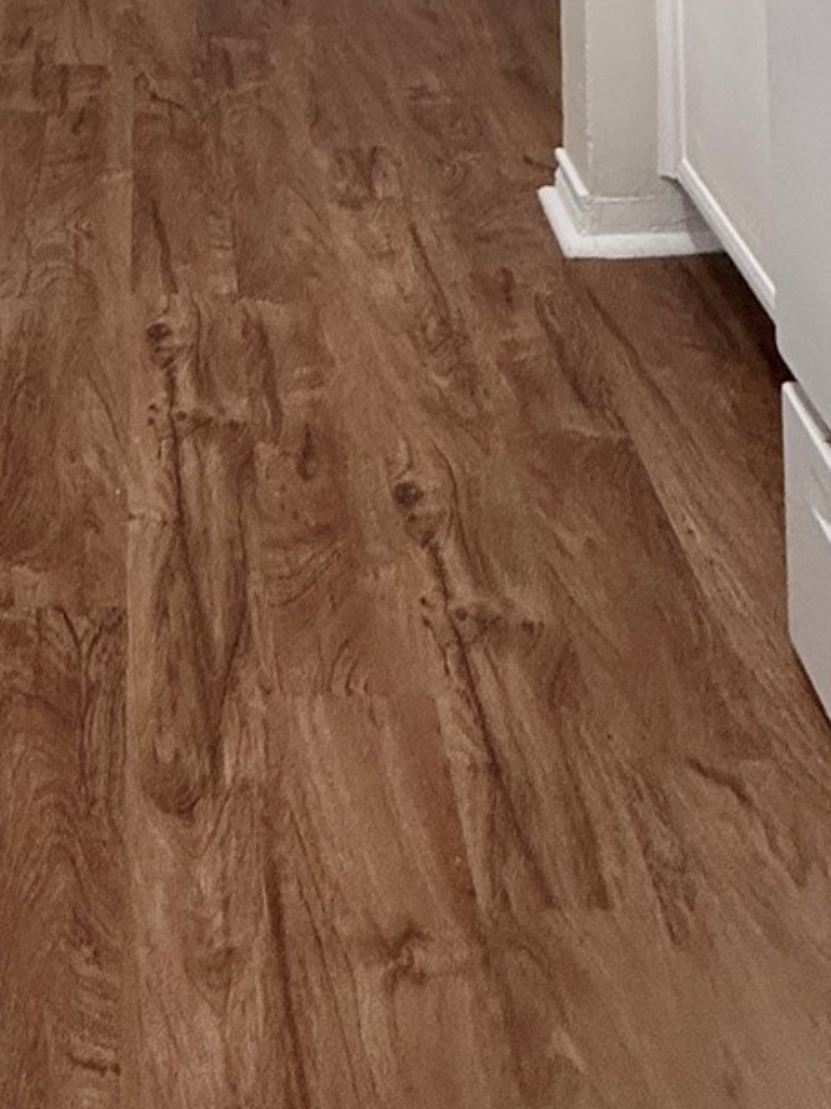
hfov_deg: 29.5
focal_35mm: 47
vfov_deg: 26.8
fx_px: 1505
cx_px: 70
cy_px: -608
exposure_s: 1/60
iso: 250
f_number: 2.2
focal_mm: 2.22
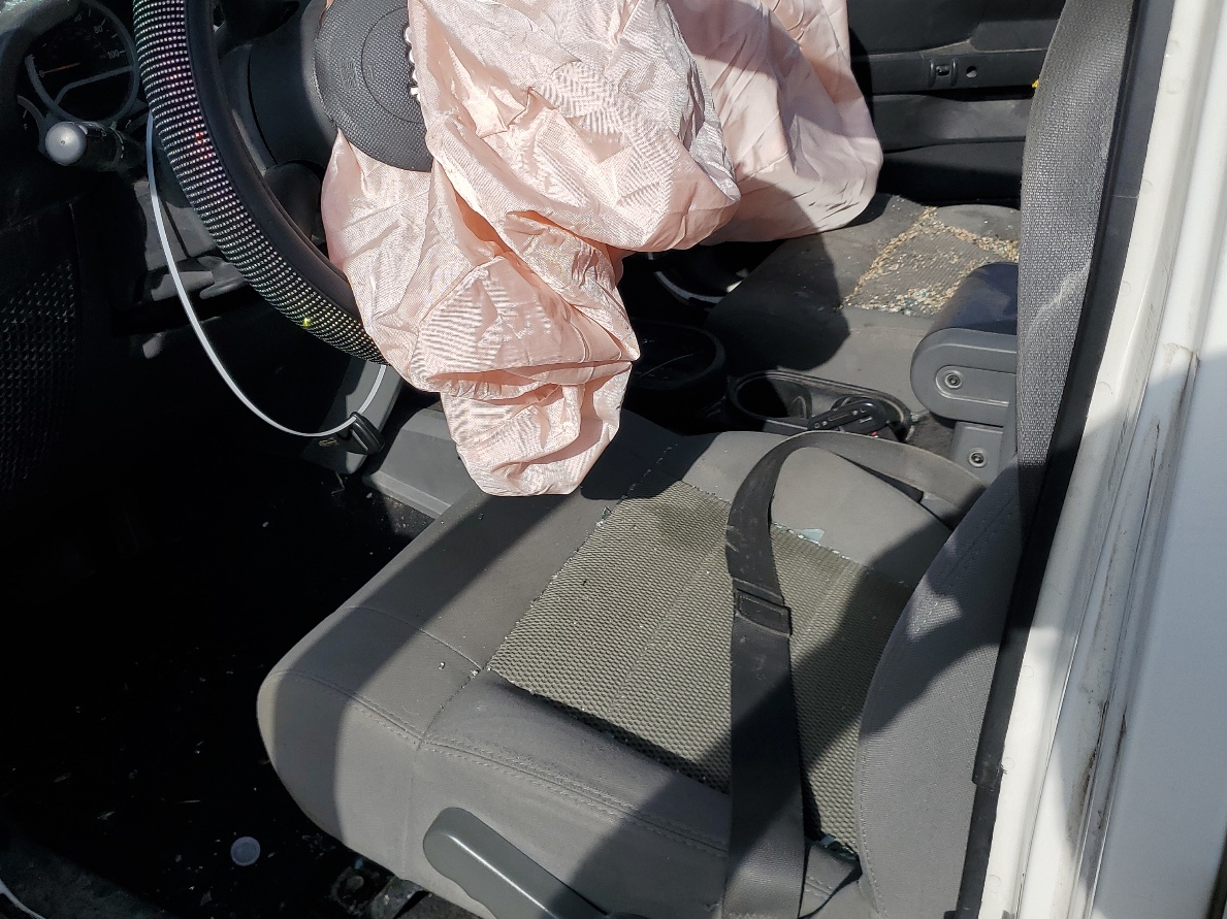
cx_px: 568
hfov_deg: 52.6
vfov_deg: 40.6
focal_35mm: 35
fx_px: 1240
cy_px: 398
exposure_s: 1/5000
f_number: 1.5
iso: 50
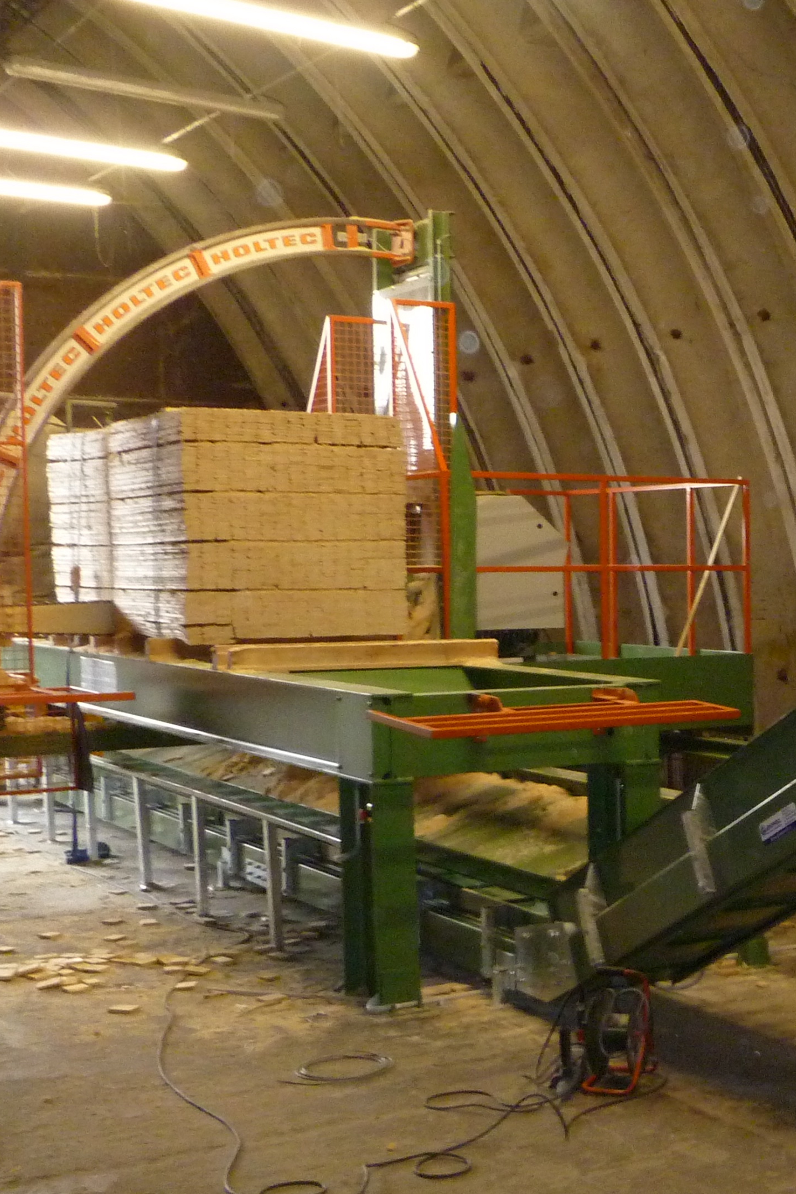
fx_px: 1791
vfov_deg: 36.8
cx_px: 1022
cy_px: 689
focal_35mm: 54
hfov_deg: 22.5
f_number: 3.3
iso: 320
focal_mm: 5
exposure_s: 1/30
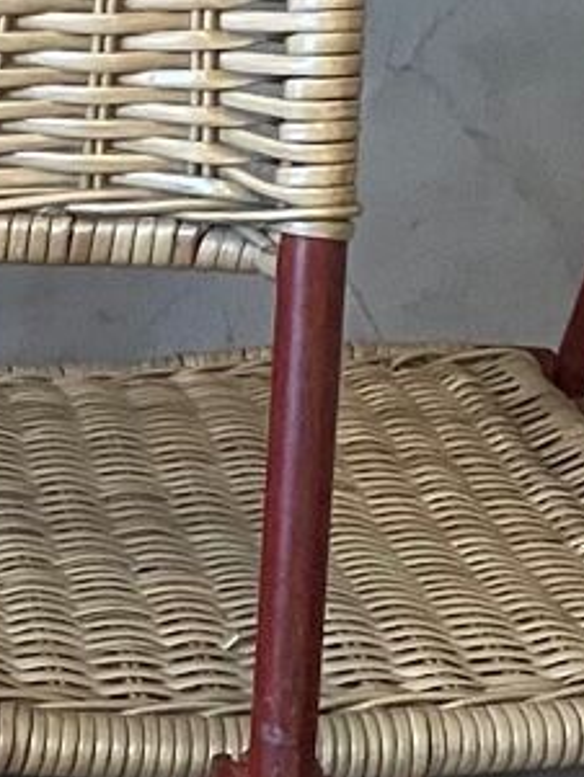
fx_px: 3911
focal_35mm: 174
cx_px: -483
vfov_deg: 11.2
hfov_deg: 8.2
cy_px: 800
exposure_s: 1/50
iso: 400
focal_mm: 4.2
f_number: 1.6
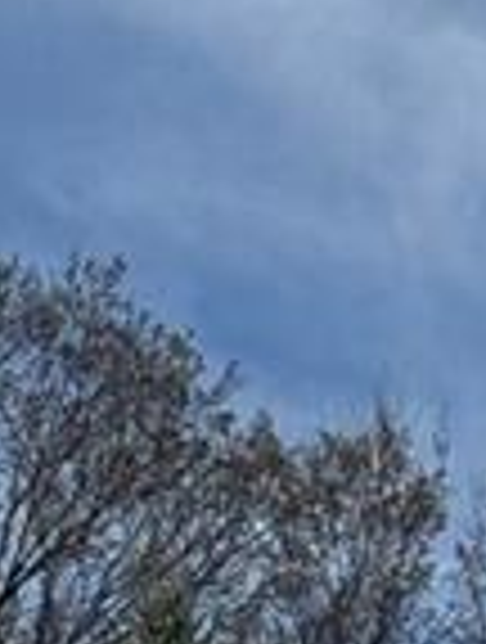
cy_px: 1477
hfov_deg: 5.7
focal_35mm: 257
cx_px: 783
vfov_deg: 7.3
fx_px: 4790
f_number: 1.78
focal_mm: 6.76
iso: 80
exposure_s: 1/10526
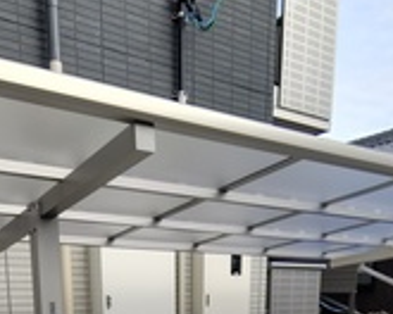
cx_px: 183
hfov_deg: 42.9
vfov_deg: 28.2
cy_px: 416
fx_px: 500
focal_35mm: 43
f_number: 2.2
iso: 100
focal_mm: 2.16
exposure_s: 1/672
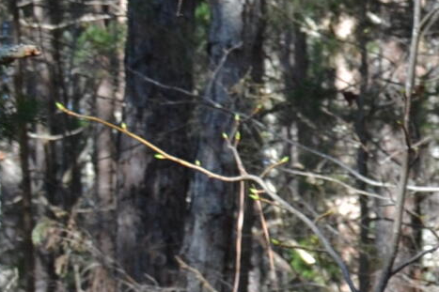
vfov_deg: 4.7
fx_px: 3523
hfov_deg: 6.6
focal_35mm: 289
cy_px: 551
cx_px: 1262
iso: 250
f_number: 5.6
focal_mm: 30
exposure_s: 1/125
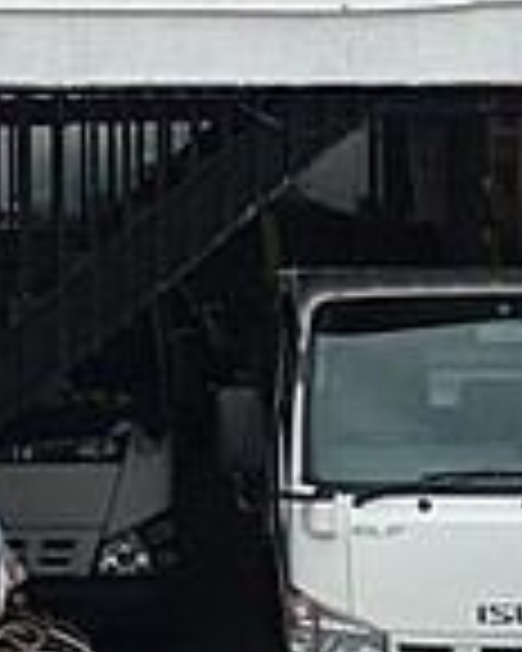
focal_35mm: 117
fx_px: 2259
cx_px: 4
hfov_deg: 13.0
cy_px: -63
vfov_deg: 16.0
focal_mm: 4.15
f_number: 2.2
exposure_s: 1/635
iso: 25
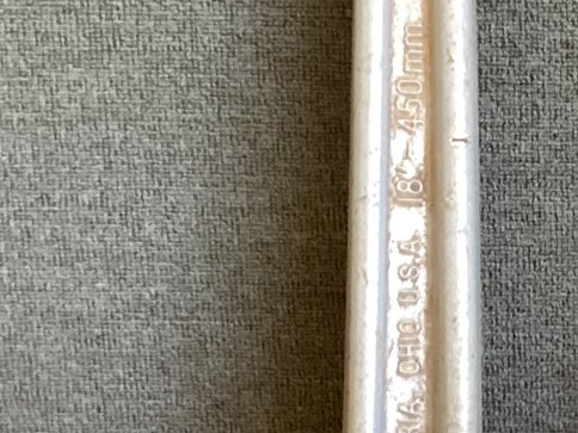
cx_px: 635
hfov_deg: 19.4
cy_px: 529
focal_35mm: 97
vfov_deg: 14.7
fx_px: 1620
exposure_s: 1/50
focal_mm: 3.3
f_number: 2.4
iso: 125
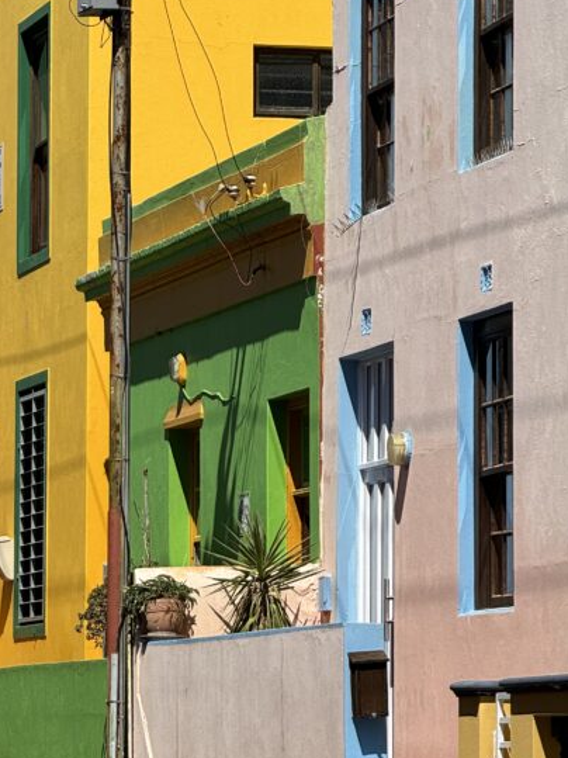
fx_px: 4990
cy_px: 316
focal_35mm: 228
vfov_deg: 8.7
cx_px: 35
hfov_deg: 6.5
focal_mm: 15.66
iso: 50
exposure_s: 1/2212
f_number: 2.8
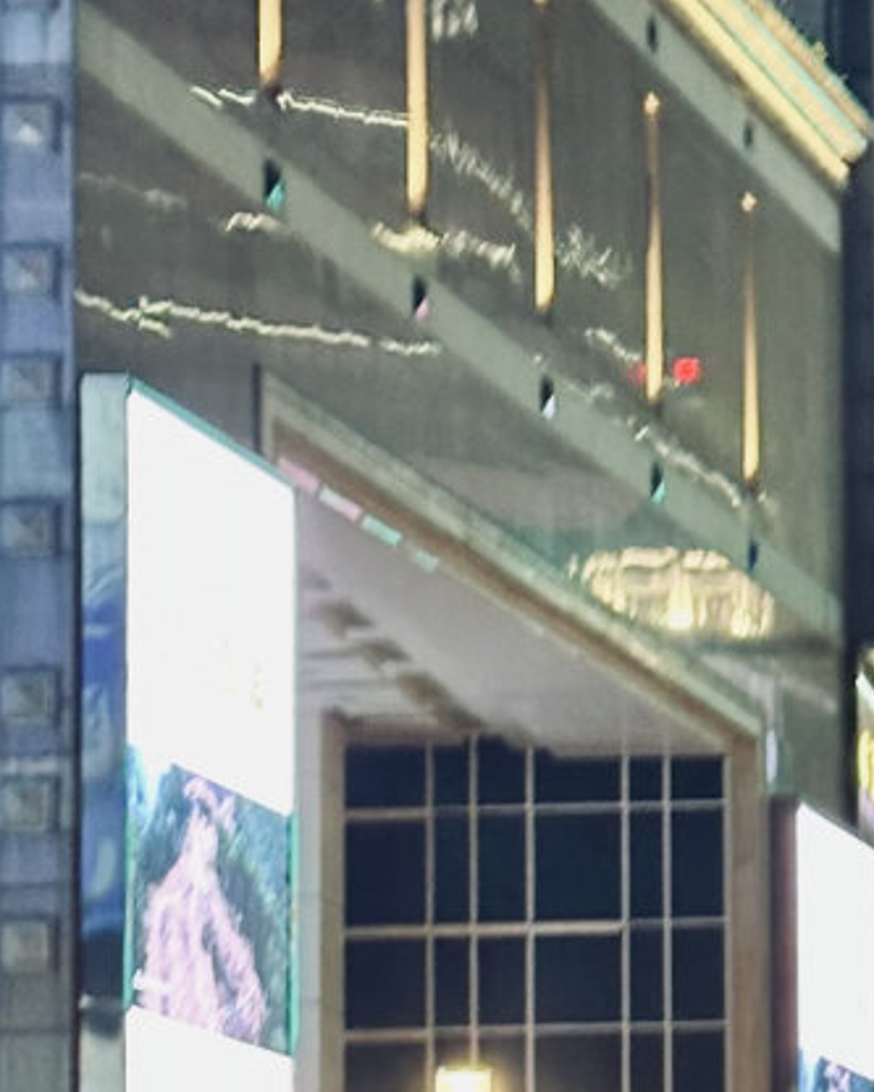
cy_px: 1029
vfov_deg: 10.6
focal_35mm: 180
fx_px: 5818
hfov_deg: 8.4
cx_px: 1278
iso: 200
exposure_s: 1/60
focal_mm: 6.9
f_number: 1.8
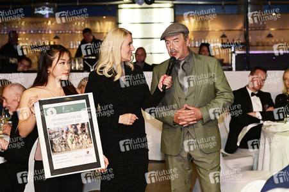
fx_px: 602
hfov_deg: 27.0
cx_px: 144
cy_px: 96
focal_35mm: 75
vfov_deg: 18.2
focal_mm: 75
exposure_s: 1/200
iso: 3200
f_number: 3.5
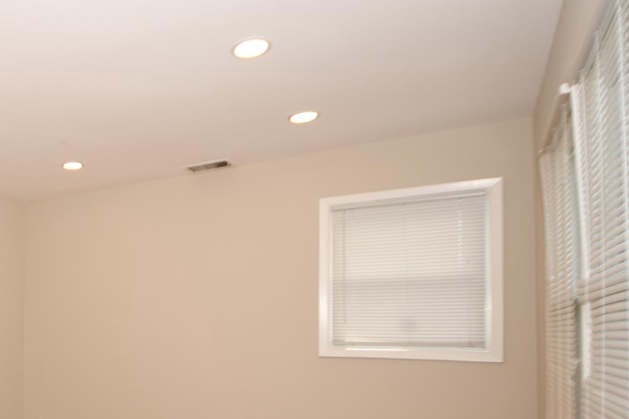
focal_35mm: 31
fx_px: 541
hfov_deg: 51.7
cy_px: 322
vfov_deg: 40.9
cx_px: 41
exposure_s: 1/250
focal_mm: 10
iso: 100
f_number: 3.5
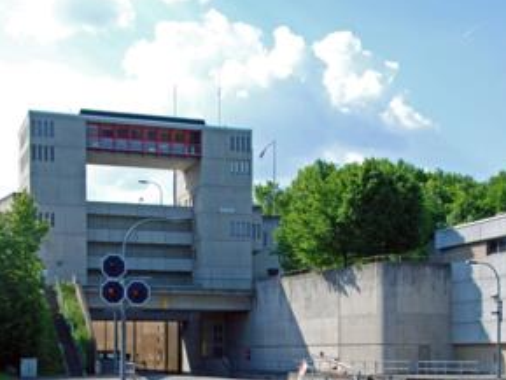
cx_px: 257
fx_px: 932
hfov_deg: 30.4
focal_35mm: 64
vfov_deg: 22.4
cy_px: 347
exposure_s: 1/100
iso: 160
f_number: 10
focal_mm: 29
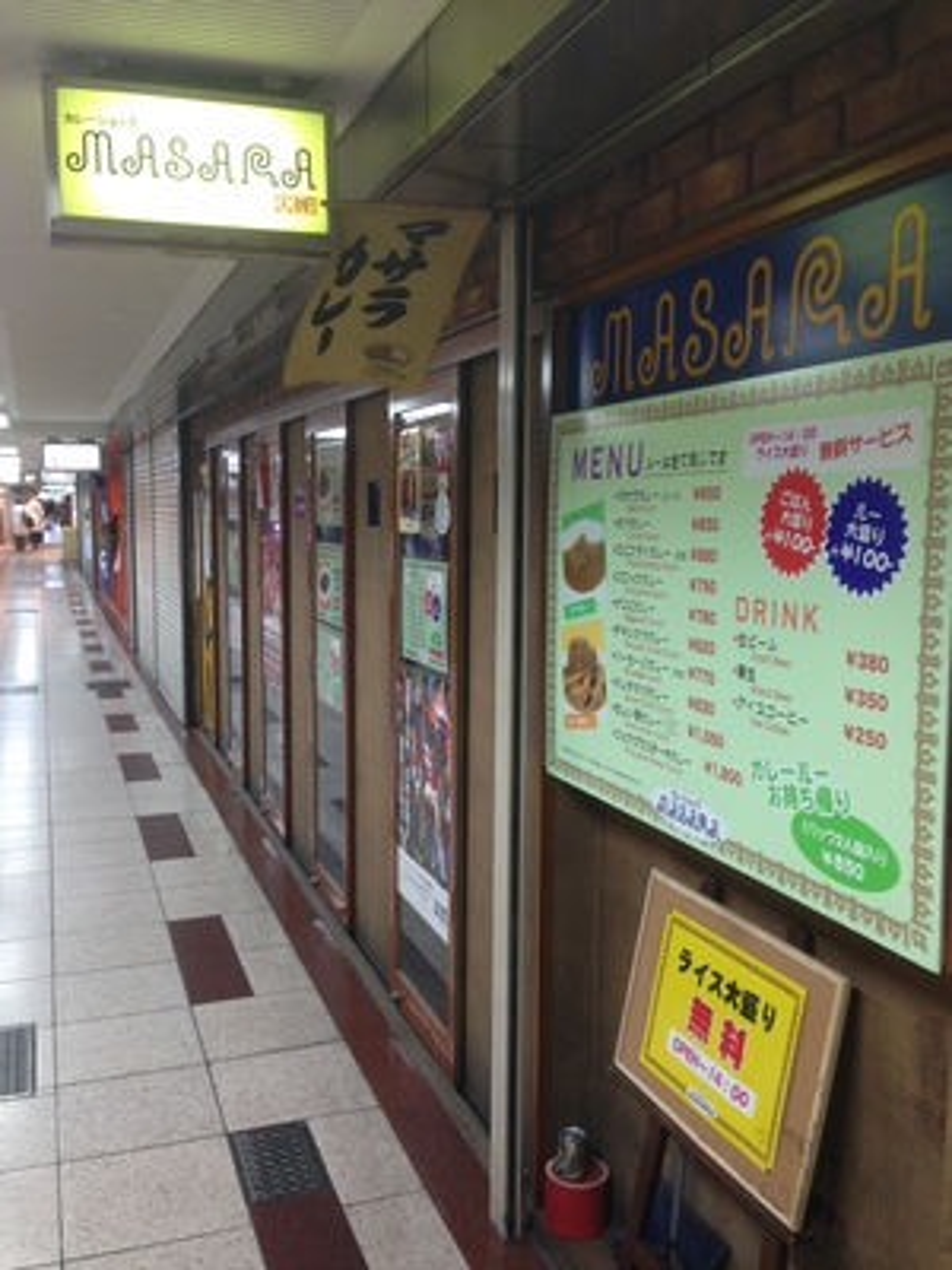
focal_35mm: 33
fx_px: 1210
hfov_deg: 42.9
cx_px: 476
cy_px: 635
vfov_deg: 55.4
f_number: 2.4
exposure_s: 1/30
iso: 50
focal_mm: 4.12
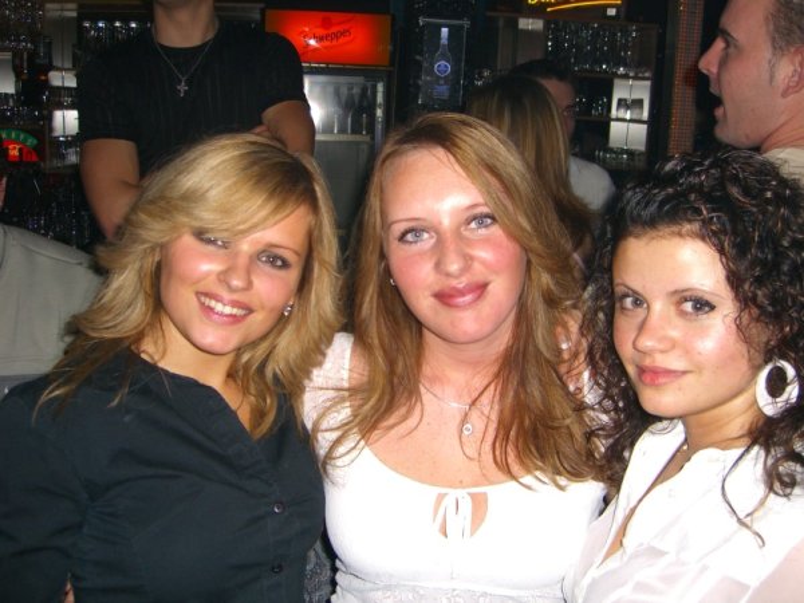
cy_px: 302
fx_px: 883
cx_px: 402
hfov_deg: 49.0
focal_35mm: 38
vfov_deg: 37.7
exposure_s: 1/60
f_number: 2.8
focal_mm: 7.9
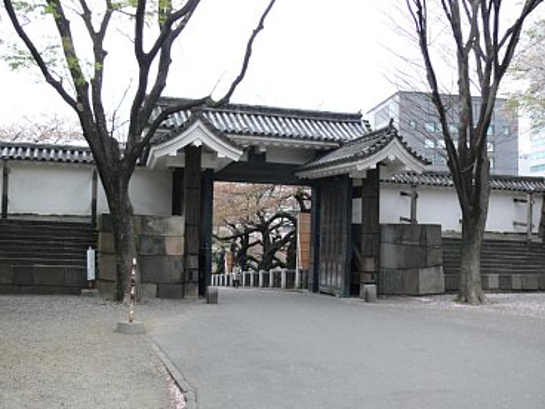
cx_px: 265
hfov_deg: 49.0
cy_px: 212
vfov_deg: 37.7
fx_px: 598
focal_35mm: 38
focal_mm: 7.4
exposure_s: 1/30
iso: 125
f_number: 2.8
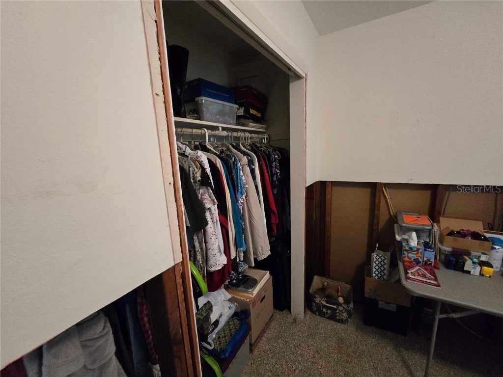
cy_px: 188
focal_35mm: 13
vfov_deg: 89.9
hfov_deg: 106.2
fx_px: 189
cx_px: 252
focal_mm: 2.2
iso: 1250
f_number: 2.2
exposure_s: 1/60
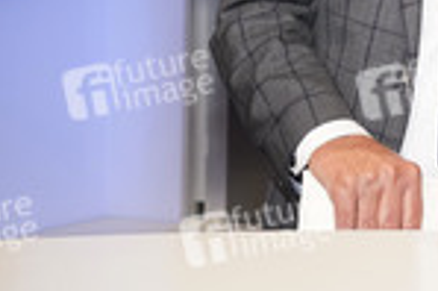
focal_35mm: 97
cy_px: -135
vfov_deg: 13.3
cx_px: 472
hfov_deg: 20.2
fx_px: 1179
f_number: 5
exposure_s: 1/160
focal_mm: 32
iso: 2000
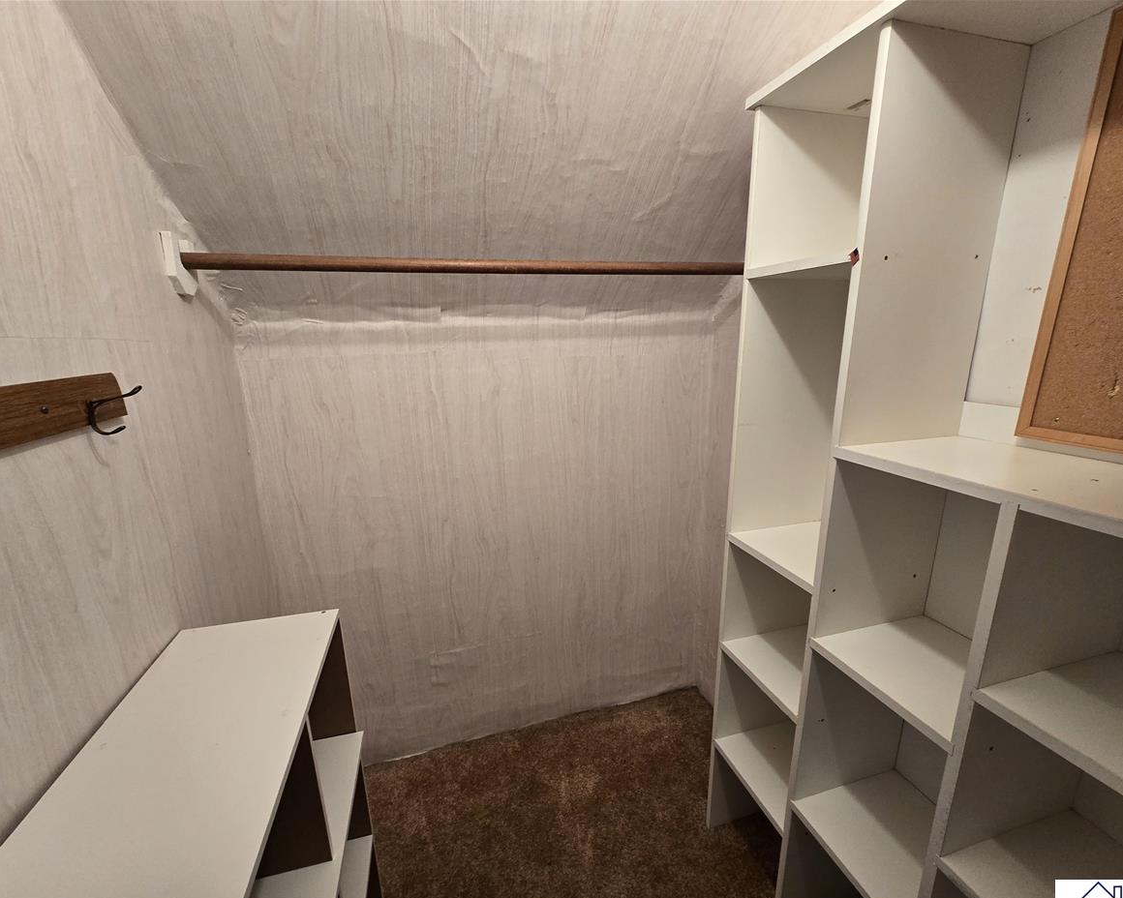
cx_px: 557
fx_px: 465
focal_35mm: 14
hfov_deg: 100.7
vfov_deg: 88.0
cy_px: 464
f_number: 2.2
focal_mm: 2.2
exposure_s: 1/60
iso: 250
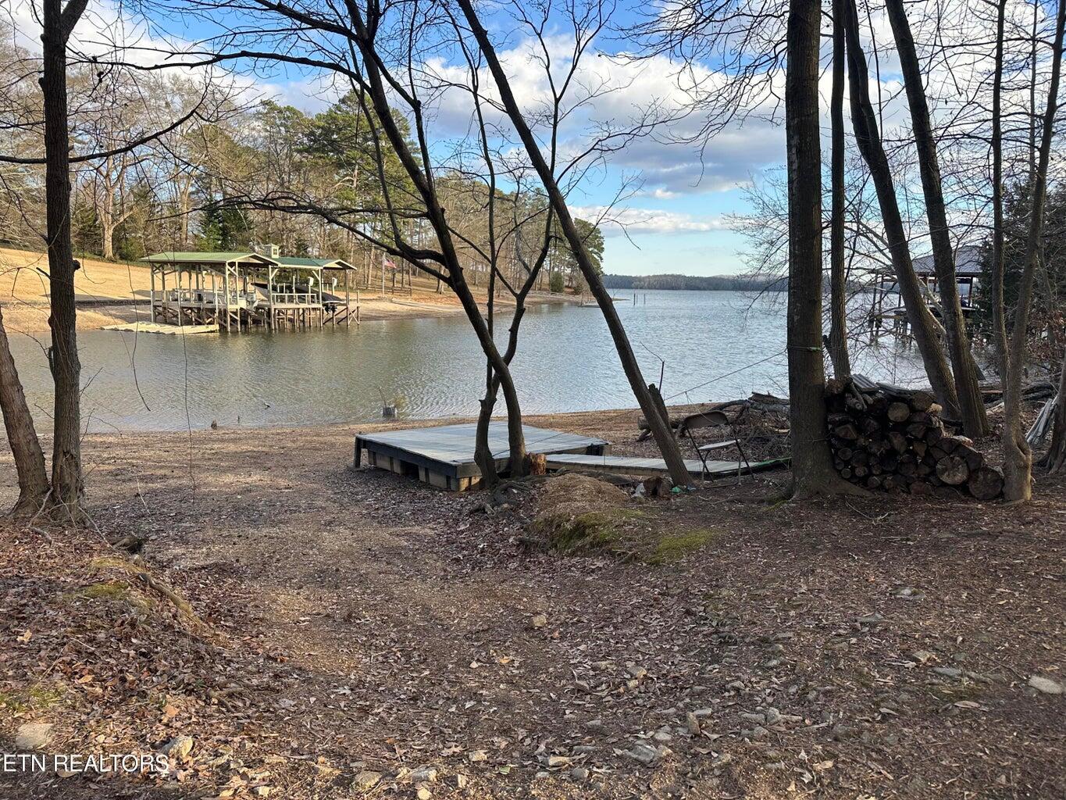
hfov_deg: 71.6
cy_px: 400
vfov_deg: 56.8
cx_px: 533
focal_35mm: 24
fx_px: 739
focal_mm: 6.86
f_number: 1.78
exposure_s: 1/980
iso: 80
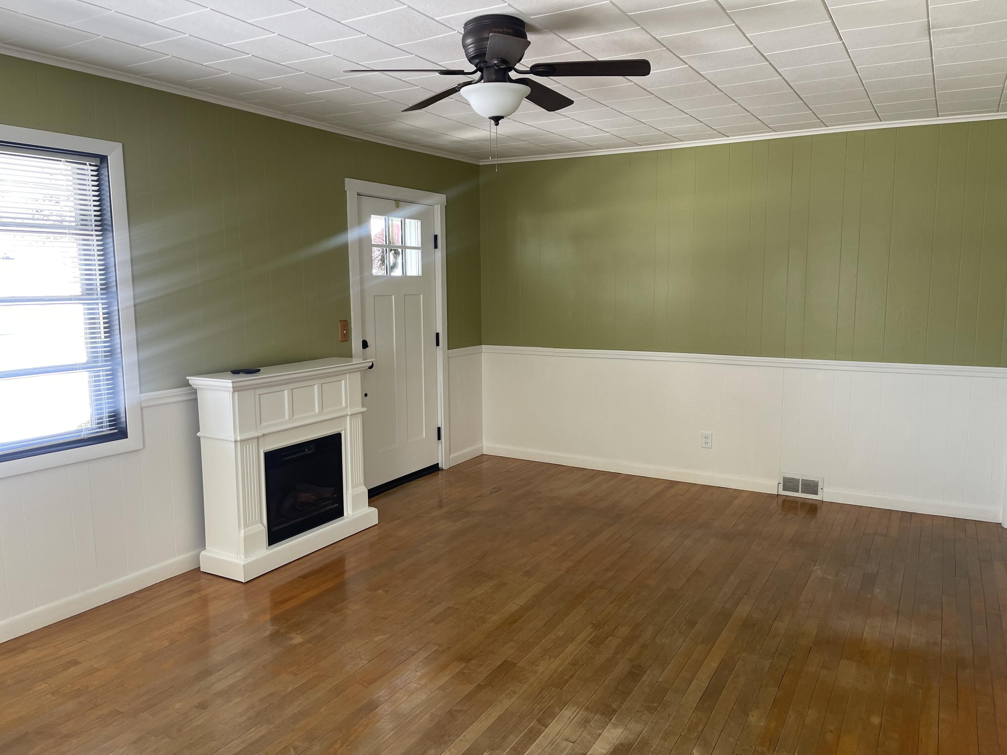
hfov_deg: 69.4
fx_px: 727
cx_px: 504
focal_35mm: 25
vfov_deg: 54.9
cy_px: 378
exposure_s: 1/121
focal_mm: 5.1
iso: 100
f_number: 1.6
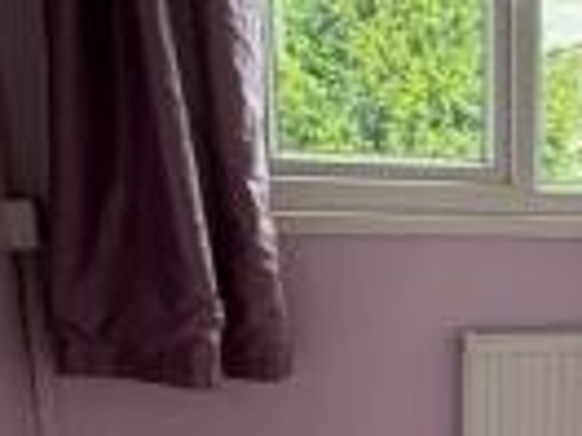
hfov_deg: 26.8
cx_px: 739
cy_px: 399
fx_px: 1042
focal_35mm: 62
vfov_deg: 23.0
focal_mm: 2.22
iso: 64
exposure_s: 1/101
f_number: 2.2
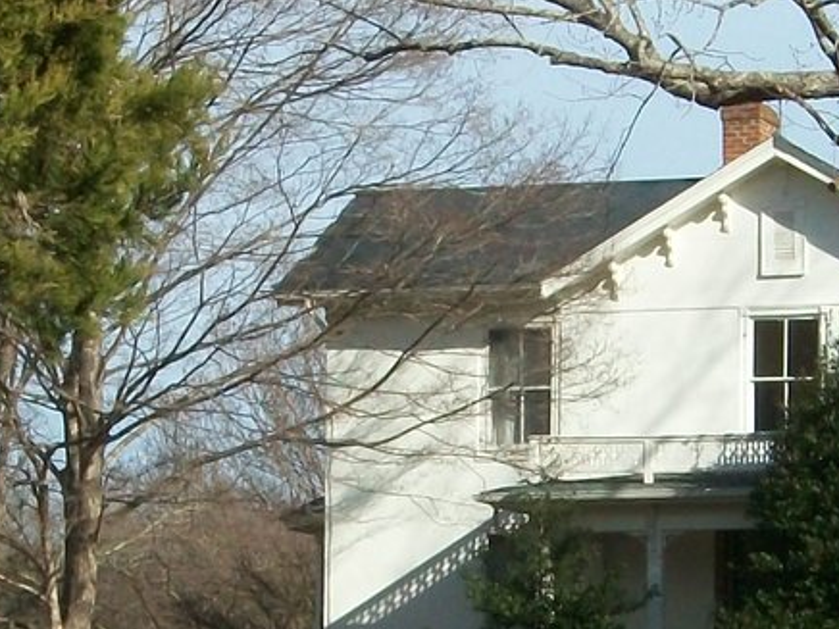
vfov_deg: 8.1
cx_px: 567
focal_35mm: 184
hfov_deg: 10.7
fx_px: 4460
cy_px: 505
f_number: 7
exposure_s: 1/320
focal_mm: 8.8
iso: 80
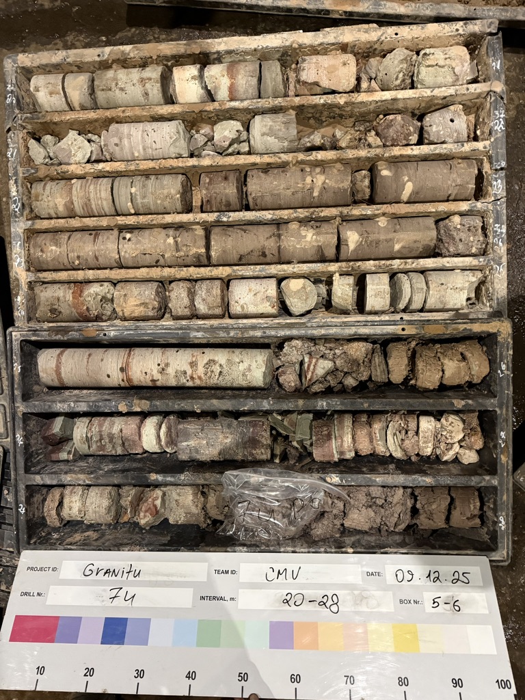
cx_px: 262
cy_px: 350
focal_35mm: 24
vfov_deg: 71.6
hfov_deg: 56.8
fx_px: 485
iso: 800
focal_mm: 6.76
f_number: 1.78
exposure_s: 1/33
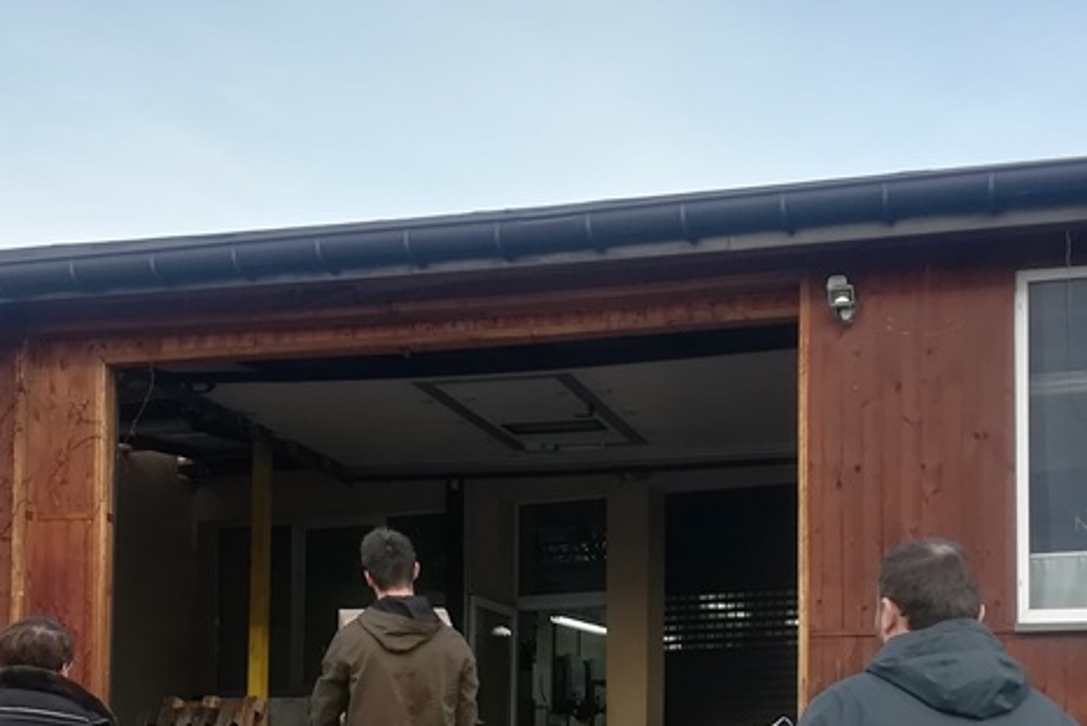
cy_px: 728
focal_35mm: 58
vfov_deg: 22.5
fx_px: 1752
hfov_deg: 34.5
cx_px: 509
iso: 50
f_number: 2.2
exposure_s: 1/380
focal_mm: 3.83
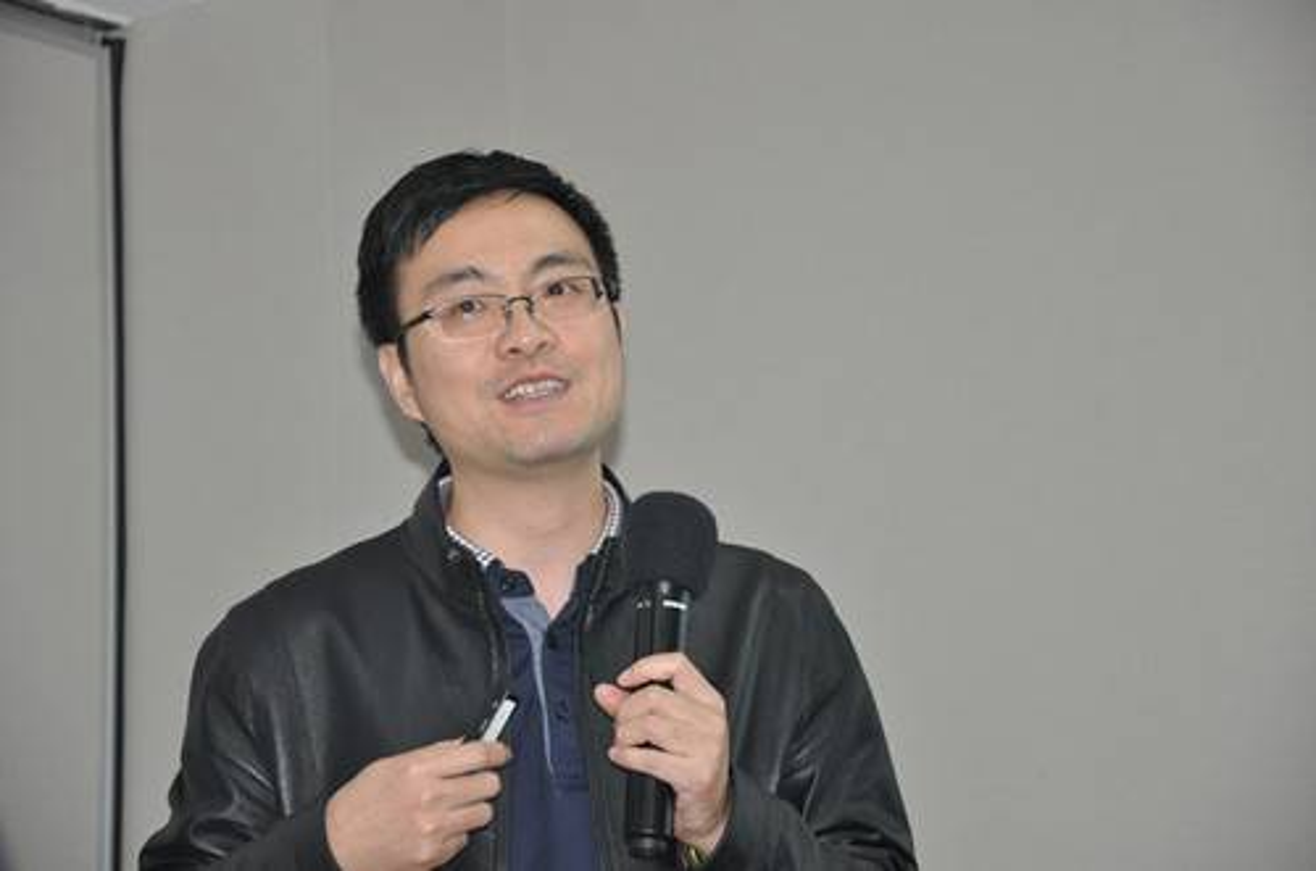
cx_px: 658
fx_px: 4650
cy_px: 436
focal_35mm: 128
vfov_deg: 10.7
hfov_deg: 16.1
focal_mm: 85
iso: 800
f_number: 5.6
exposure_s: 1/60
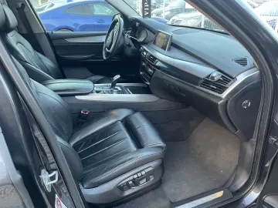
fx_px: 209
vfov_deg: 53.1
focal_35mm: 26
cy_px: 104
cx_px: 139
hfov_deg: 67.3
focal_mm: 5.1
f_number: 1.6
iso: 250
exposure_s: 1/55
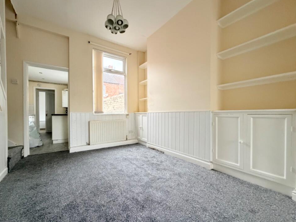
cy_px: 116
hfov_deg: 98.1
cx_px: 141
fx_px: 128
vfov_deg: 81.7
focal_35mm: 15
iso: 500
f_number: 2.2
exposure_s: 1/60
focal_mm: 2.22
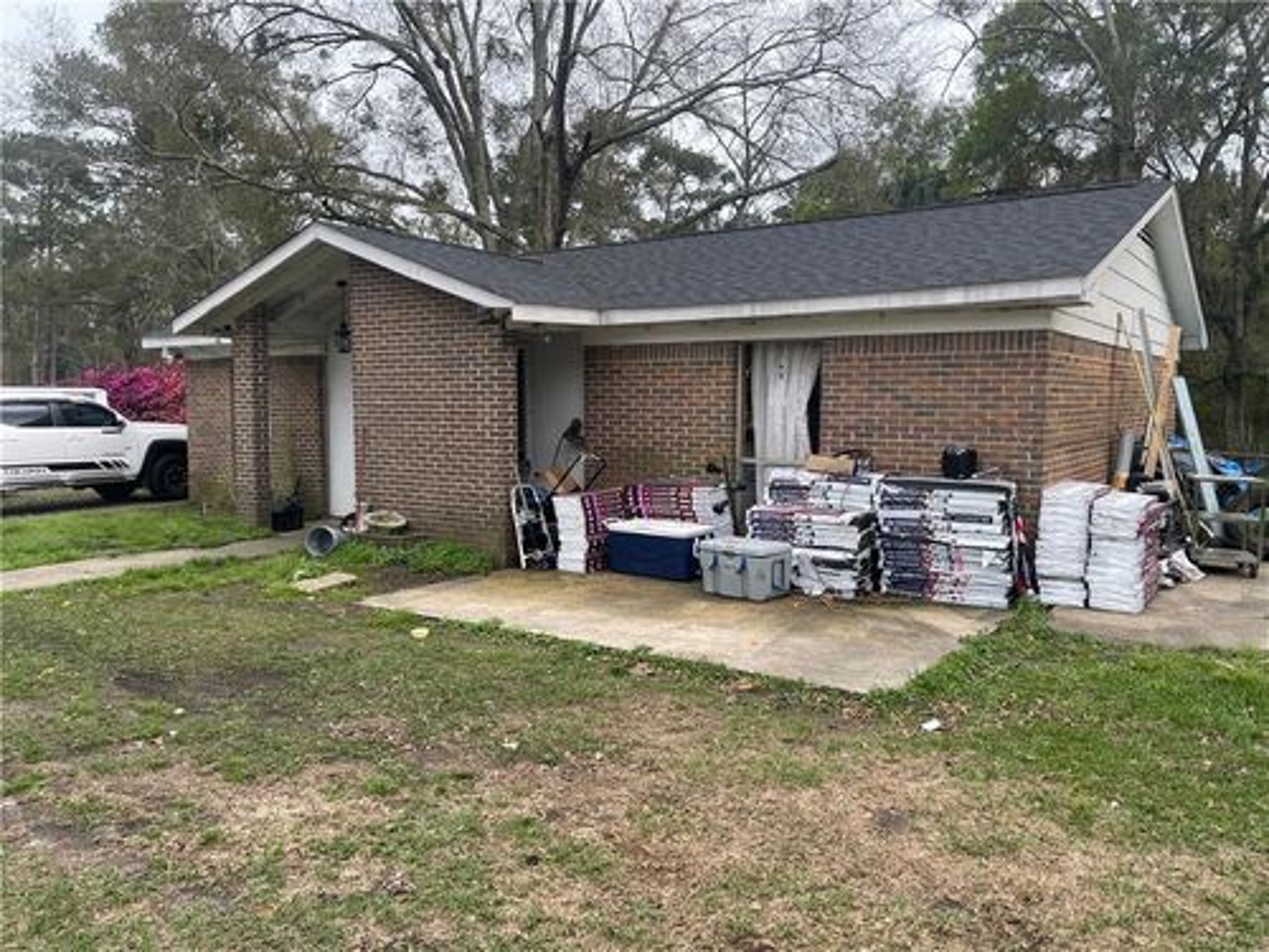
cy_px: 476
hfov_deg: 69.4
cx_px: 634
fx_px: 916
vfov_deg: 54.9
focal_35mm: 25
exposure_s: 1/507
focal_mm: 5.1
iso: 32
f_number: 1.6
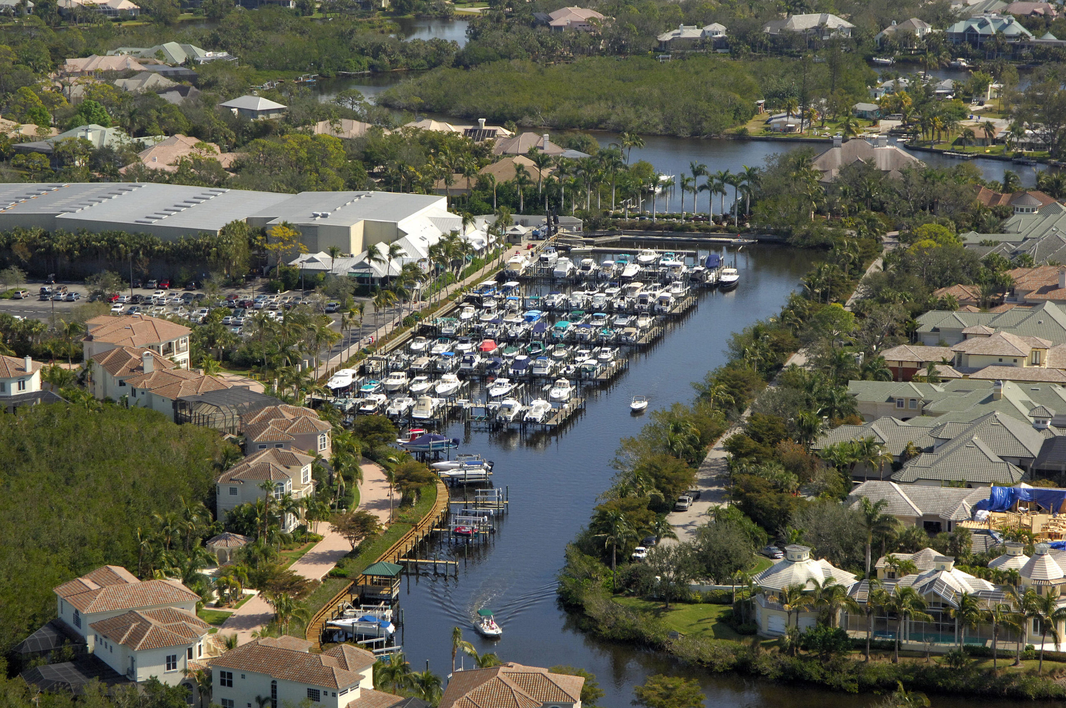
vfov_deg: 13.0
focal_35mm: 105
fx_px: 3105
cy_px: 354
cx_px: 533
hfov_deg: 19.5
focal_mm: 70
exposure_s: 1/1000
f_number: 7.1
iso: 400
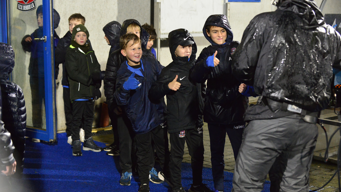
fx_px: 669
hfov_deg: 28.6
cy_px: 104
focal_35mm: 74
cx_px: 170
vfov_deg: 16.3
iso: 6400
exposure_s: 1/320
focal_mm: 70
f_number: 4
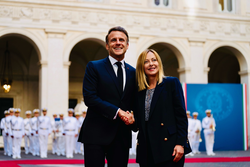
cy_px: 84
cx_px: 125
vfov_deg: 19.5
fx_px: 486
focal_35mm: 70
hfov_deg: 28.8
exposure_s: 1/640
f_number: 2.8
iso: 400
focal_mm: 70
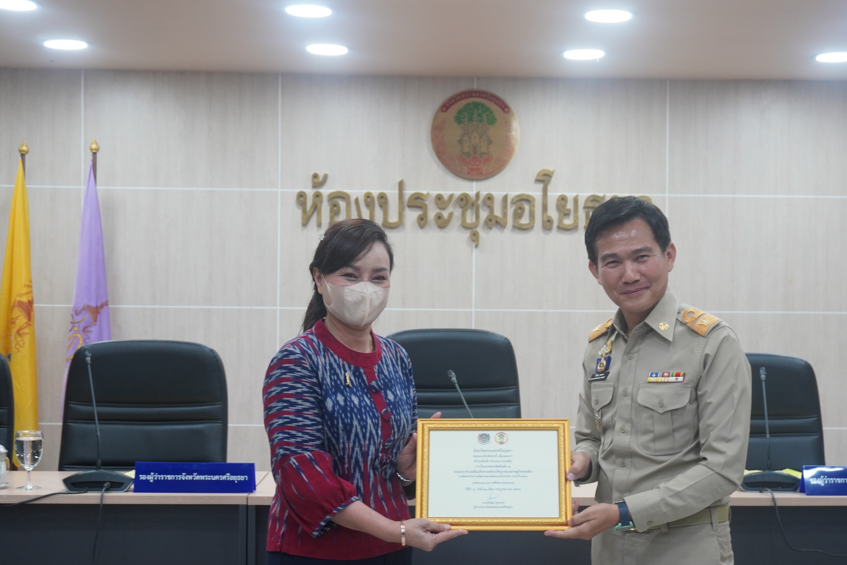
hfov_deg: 36.4
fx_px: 1284
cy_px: 329
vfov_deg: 24.8
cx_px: 480
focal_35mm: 55
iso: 640
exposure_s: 1/50
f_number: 5
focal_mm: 31
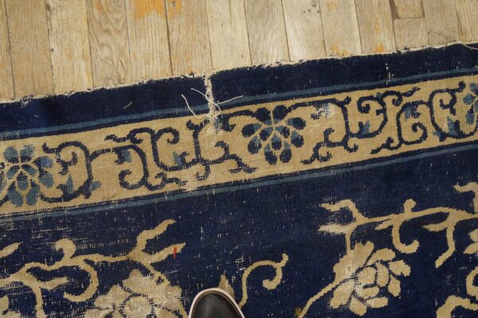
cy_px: 159
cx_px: 239
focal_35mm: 27
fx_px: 358
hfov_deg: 67.4
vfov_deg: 47.9
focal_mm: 18
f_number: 4
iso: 1250
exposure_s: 1/60
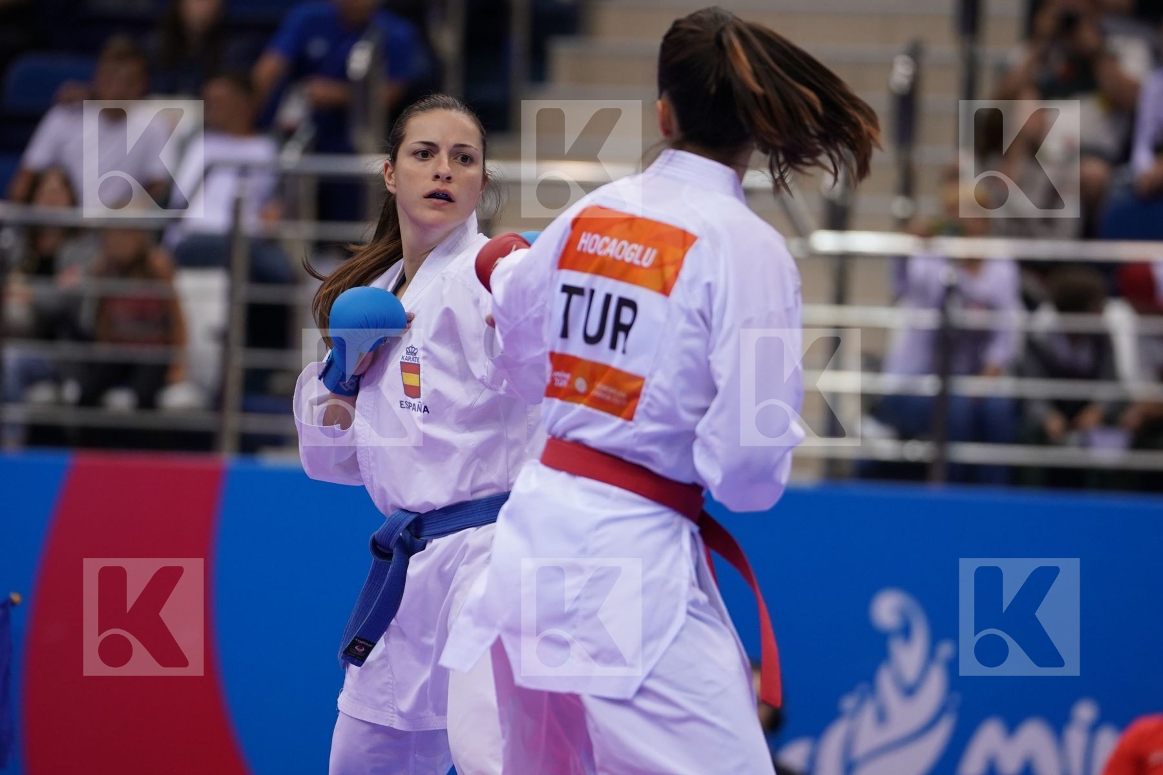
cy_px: 388
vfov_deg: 4.6
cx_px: 582
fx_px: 9691
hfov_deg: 6.9
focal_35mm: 300
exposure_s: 1/1000
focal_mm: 200
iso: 1000
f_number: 2.8
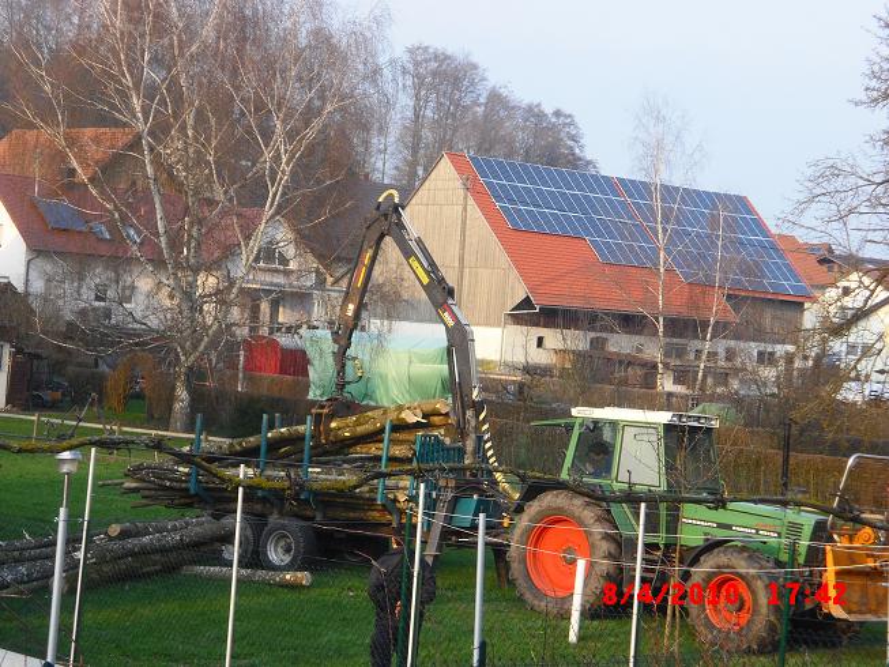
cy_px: 334
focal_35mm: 78
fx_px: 2004
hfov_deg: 25.0
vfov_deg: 18.9
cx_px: 444
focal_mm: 13.02
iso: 100
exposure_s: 1/80
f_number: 4.7
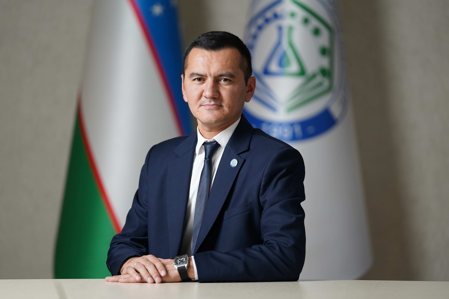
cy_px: 150
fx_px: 1946
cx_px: 224
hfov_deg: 13.2
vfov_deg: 8.8
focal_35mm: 156
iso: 1600
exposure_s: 1/320
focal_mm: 156
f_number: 2.8
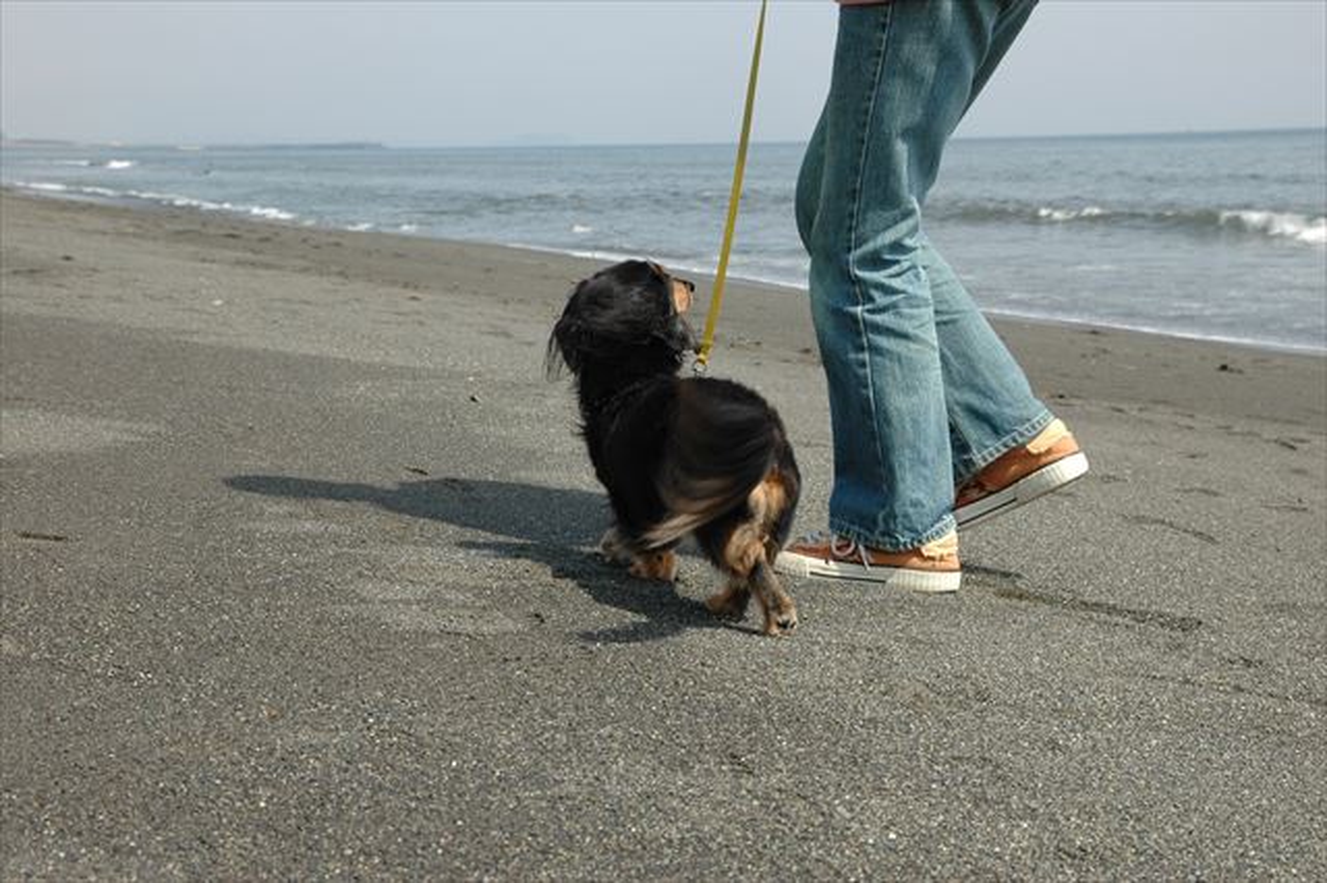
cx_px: 664
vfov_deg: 23.8
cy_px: 442
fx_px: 2100
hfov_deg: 35.1
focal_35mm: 57
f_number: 9
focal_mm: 38
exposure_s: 1/320
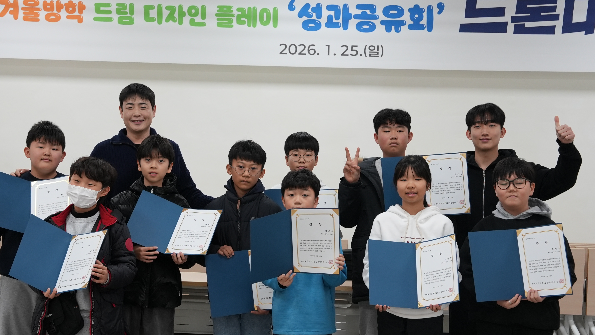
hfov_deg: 35.4
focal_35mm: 59
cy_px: 166
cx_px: 263
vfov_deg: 20.4
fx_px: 931
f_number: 6.3
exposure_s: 1/200
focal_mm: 47
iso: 2500
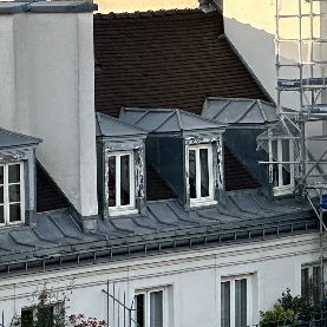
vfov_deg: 5.9
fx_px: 3153
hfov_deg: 5.8
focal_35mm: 295
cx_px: 567
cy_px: -5
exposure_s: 1/174
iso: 32
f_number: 2.8
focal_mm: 9
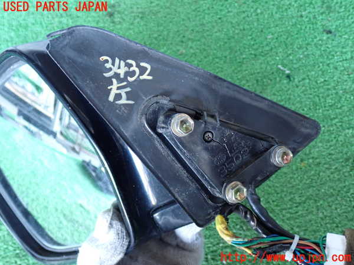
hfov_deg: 49.0
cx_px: 177
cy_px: 132
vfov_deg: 37.7
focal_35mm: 38
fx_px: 389
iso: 800
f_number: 2.7
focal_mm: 6.83
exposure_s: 1/25
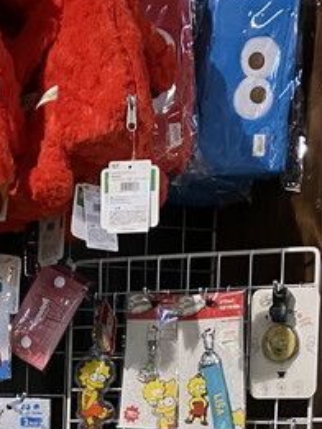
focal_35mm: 108
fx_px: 1338
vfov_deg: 16.4
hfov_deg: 13.5
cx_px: -23
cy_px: 661
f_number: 1.8
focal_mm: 3.99
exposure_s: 1/50
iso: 125
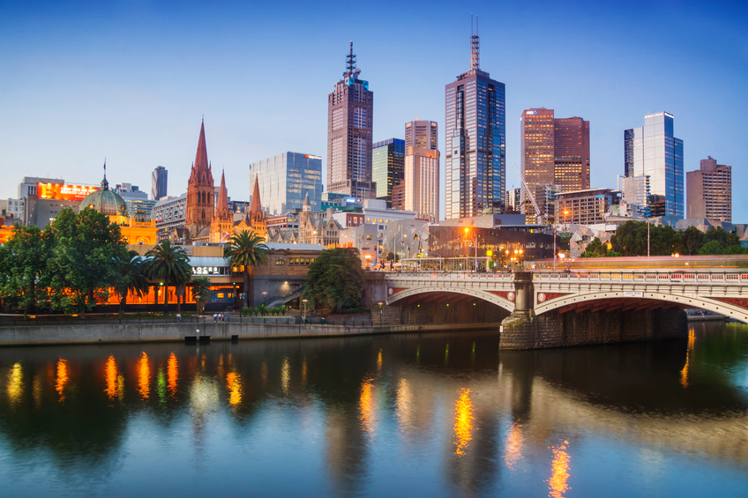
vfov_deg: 47.9
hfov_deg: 67.4
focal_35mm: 27
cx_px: 374
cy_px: 249
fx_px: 561
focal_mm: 18
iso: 100
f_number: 13
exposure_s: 3.2
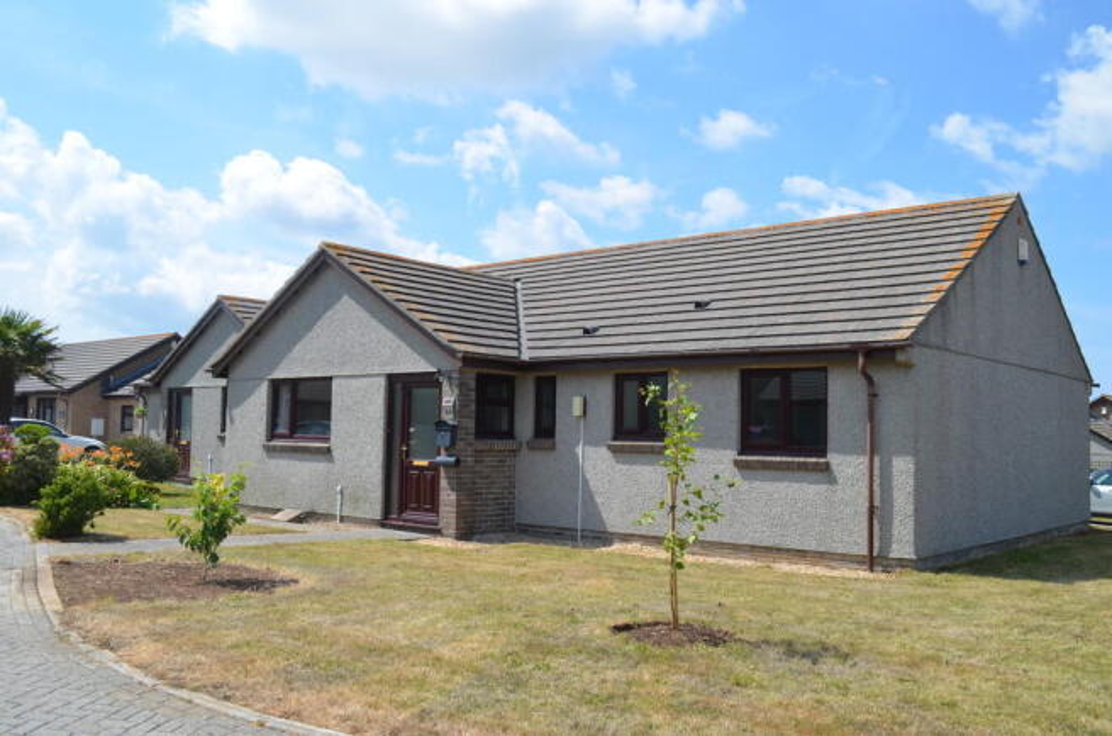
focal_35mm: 33
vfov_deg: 39.8
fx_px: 1017
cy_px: 368
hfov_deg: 57.3
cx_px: 556
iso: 100
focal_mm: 22
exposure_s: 1/250
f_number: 8
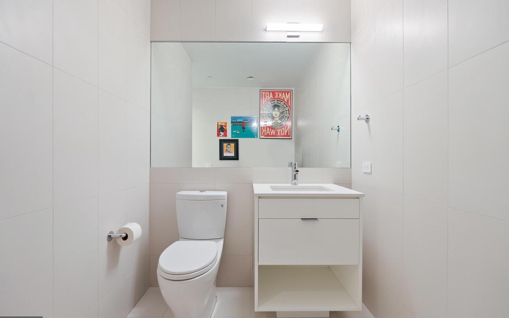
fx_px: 236
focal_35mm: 17
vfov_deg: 68.0
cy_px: 158
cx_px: 250
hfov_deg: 94.4
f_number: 4
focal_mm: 16
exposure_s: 1/25
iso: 1250
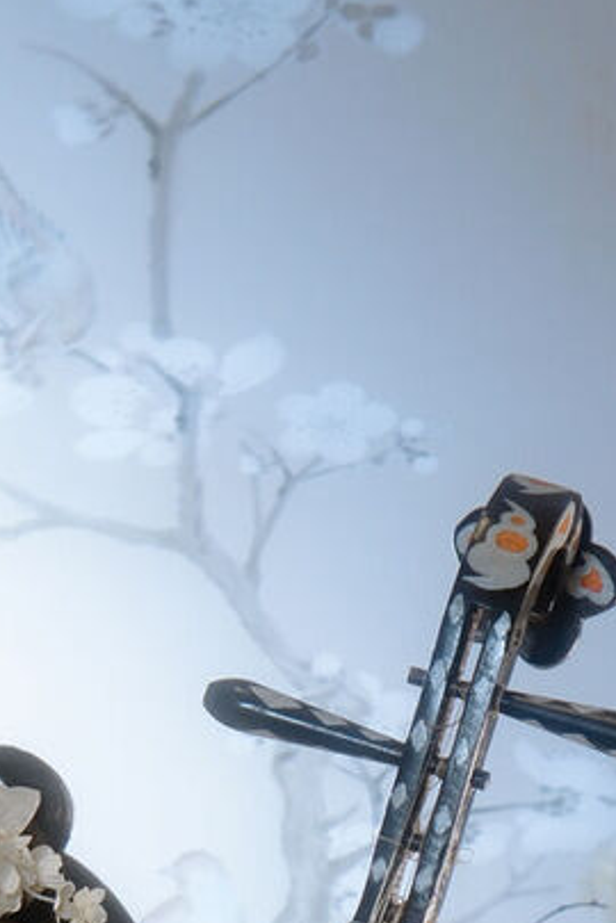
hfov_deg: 5.0
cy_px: 1476
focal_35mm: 276
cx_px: 11
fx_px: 7083
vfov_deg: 7.3
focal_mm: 47.6
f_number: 2.8
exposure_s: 1/160
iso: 640
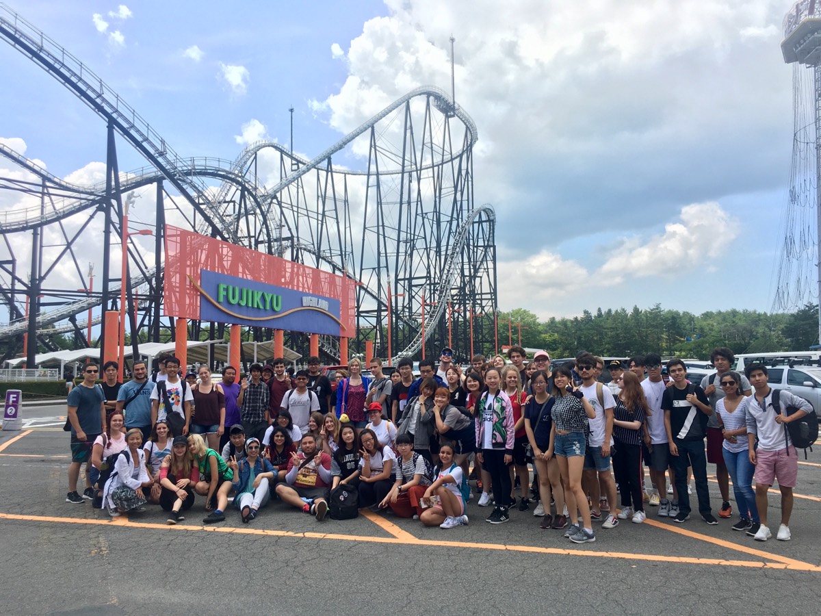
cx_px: 410
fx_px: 688
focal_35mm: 29
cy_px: 308
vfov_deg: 48.2
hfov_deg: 61.7
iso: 25
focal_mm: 4.15
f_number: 2.2
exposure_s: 1/785
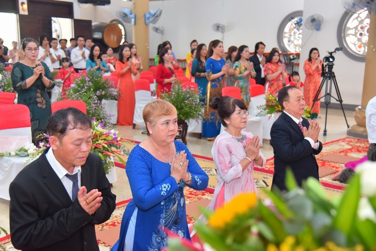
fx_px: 481
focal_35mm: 46
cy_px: 126
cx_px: 188
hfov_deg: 42.7
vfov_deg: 29.3
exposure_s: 1/160
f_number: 4.5
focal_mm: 46
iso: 1250
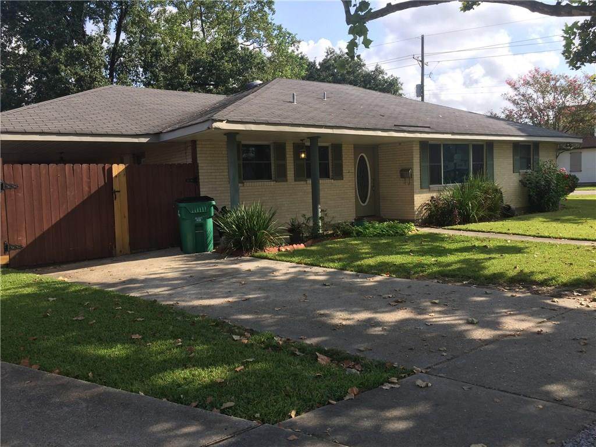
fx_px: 499
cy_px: 224
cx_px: 298
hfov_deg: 61.7
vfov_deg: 48.2
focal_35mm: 29
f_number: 2.2
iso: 32
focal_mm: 4.15
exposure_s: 1/920
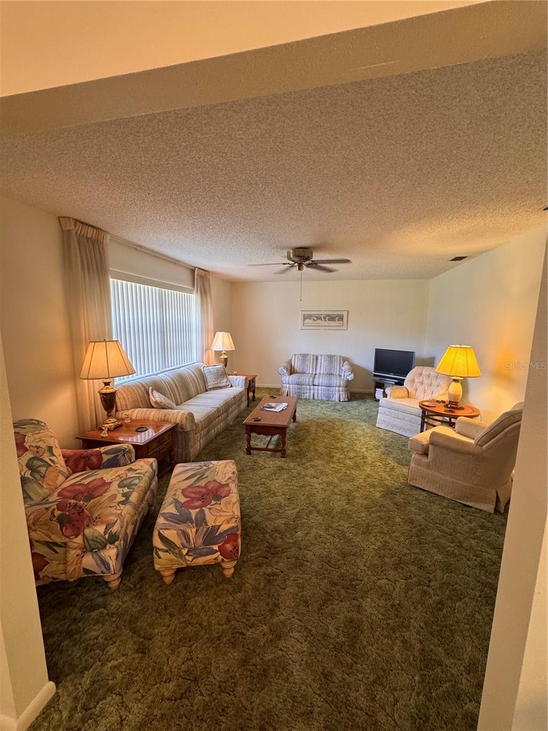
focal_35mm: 14
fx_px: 296
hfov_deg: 85.7
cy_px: 366
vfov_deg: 102.1
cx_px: 274
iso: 200
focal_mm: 2.22
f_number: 2.2
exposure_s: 1/60
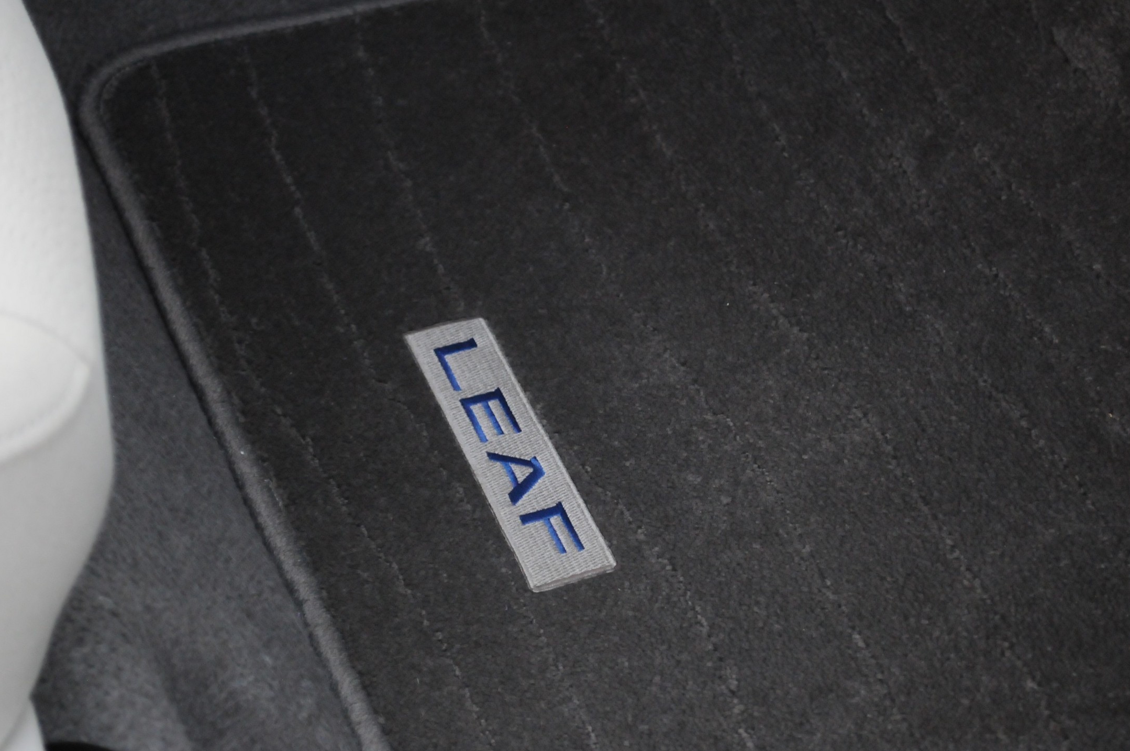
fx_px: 2997
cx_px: 577
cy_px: 409
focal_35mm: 96
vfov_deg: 14.3
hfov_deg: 21.4
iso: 2000
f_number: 5.6
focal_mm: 55
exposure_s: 1/100
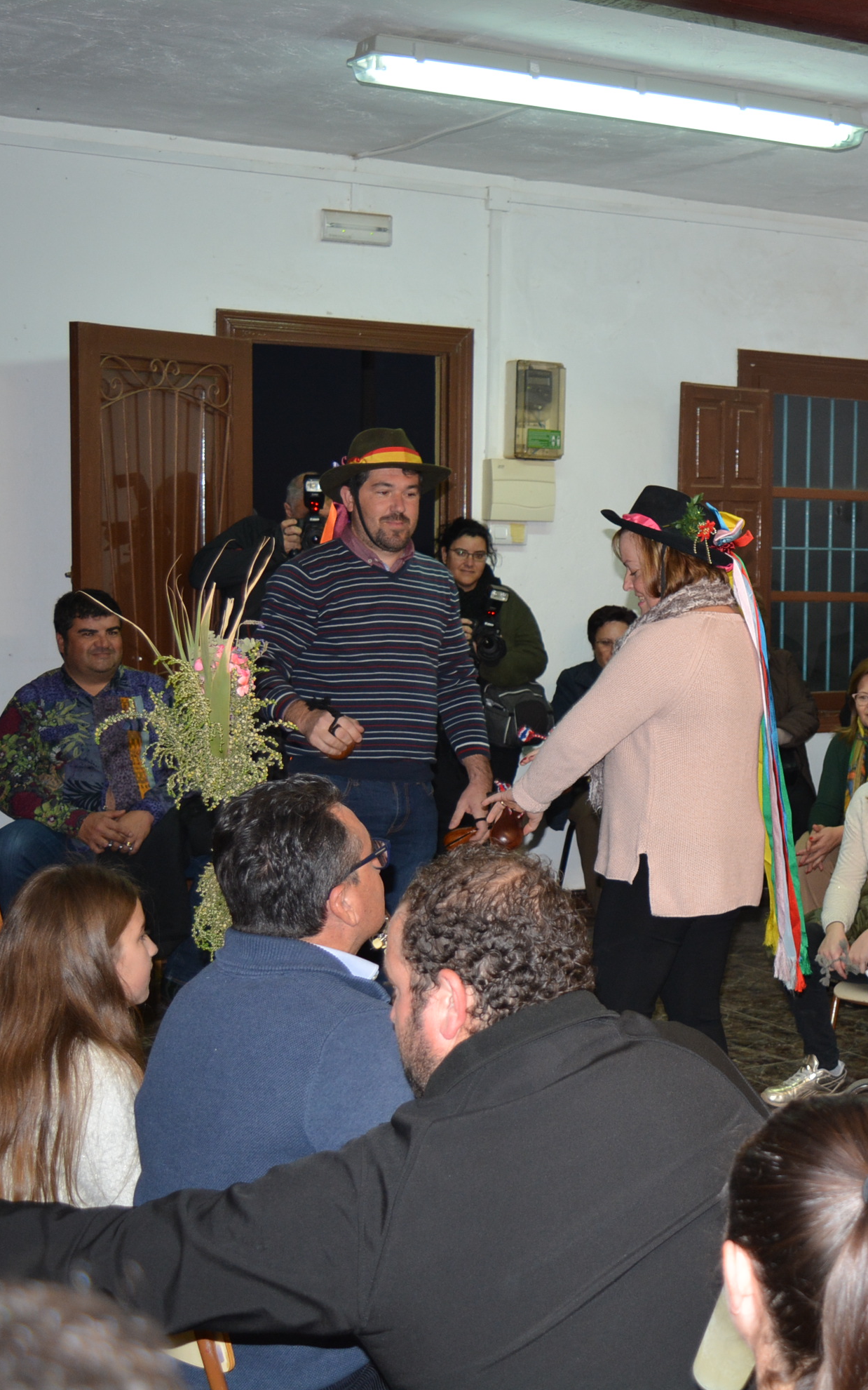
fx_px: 2187
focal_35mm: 58
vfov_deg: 35.2
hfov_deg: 21.4
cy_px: 699
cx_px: 935
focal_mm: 25
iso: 400
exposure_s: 1/60
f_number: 4
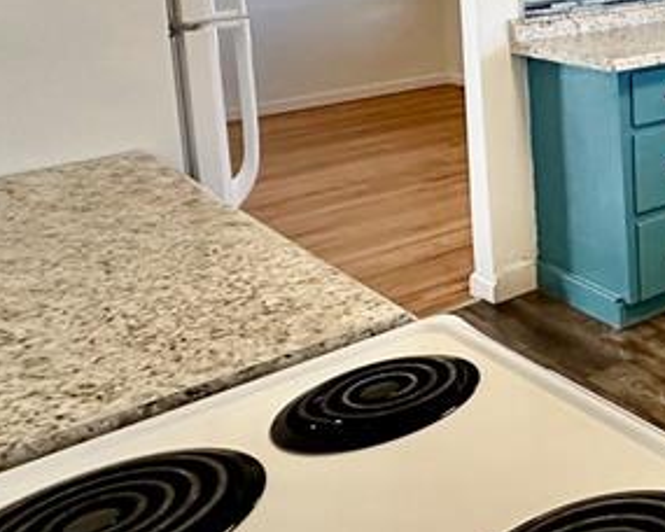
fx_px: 964
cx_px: 996
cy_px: -52
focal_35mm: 49
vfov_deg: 28.1
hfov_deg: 27.0
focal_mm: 2.22
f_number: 2.2
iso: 320
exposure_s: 1/120
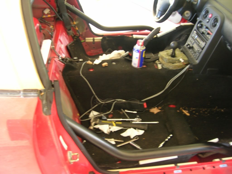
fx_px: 228
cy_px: 87
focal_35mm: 34
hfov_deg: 54.0
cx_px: 116
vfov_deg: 41.8
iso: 92
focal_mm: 5.7
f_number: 2.9
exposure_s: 1/2.8
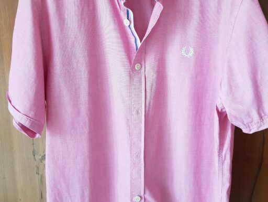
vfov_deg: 53.1
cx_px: 134
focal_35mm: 26
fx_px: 201
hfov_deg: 67.3
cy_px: 101
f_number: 1.7
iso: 200
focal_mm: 4.2
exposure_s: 1/28
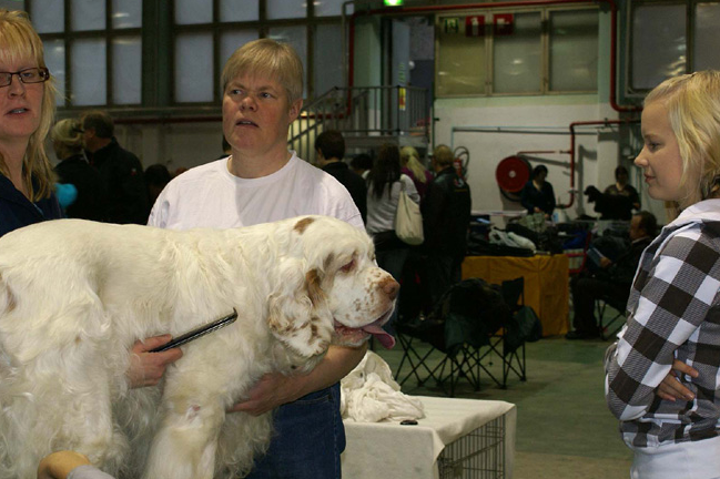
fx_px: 1479
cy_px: 262
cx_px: 323
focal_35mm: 74
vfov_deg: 18.4
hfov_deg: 27.3
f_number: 5.6
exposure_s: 1/60
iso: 400
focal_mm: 40
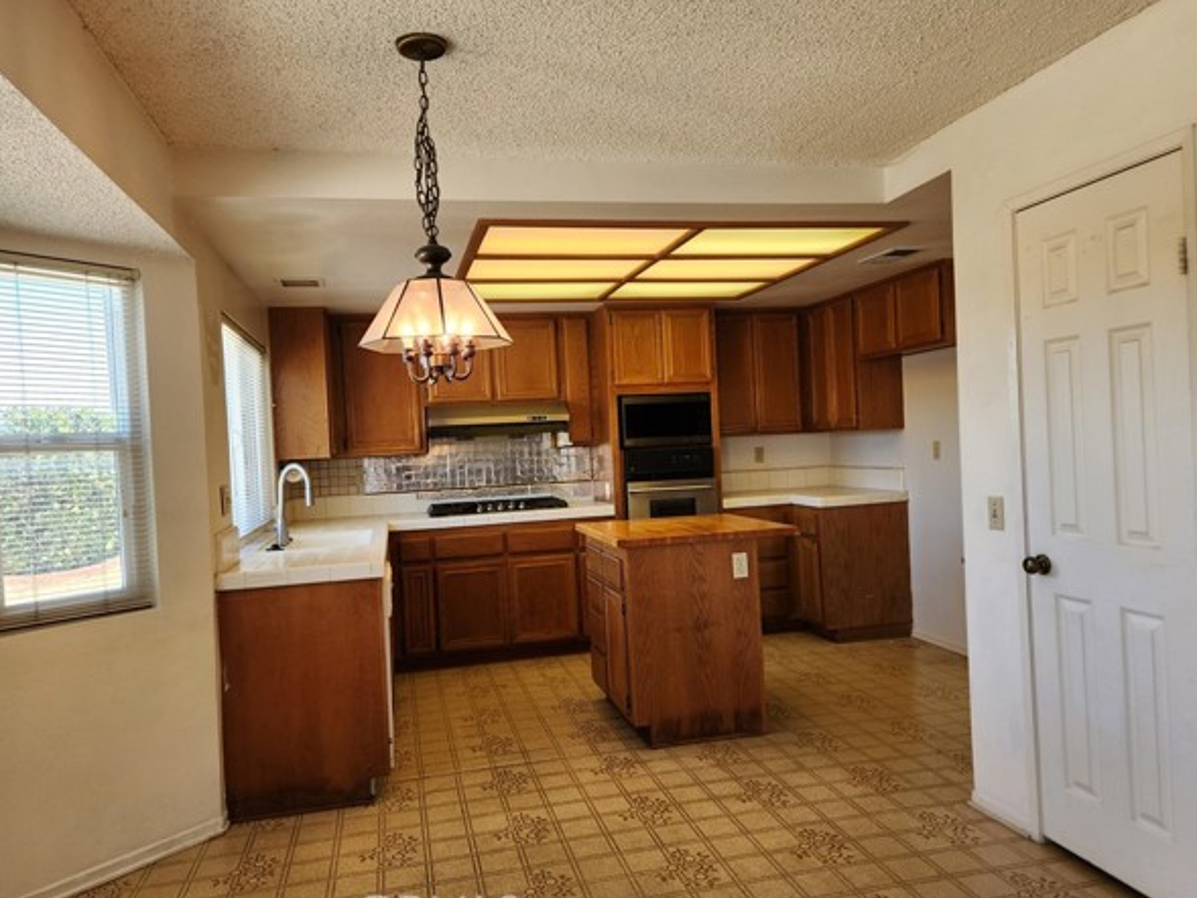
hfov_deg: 69.4
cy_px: 455
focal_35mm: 25
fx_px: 865
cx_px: 581
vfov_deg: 54.9
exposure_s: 1/120
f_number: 1.8
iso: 64
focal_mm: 5.4
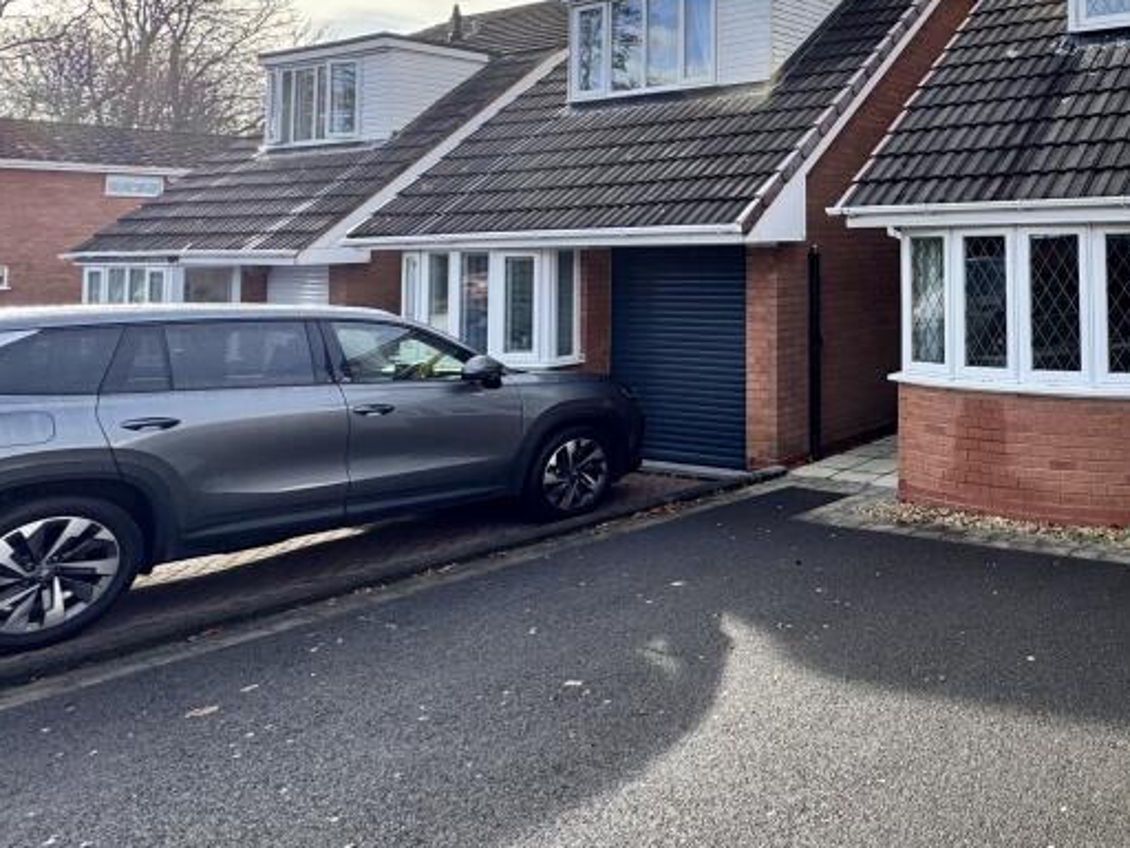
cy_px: 188
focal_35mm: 28
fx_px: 914
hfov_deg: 52.6
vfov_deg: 47.4
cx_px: 1088
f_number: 2.2
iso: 40
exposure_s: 1/473
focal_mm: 2.22
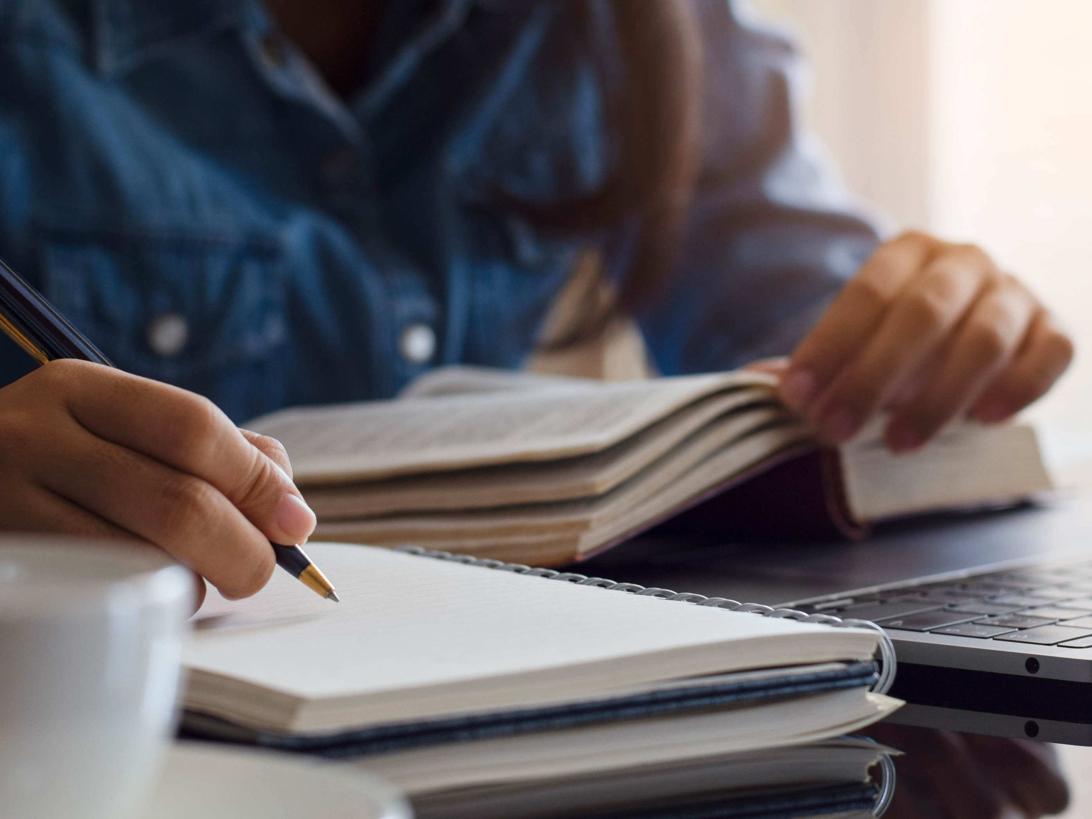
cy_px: 427
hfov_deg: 19.6
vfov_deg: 14.8
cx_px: 559
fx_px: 3155
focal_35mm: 100
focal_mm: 50
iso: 160
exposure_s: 1/100
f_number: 3.2
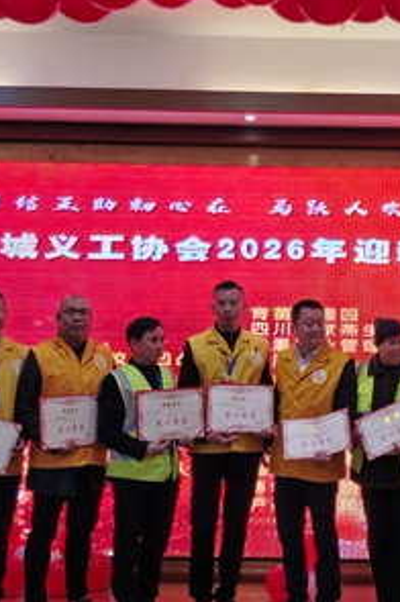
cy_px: 196
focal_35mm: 61
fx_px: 1019
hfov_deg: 22.0
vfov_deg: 32.6
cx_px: 294
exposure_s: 1/129
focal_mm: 5.52
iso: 50
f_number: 1.9
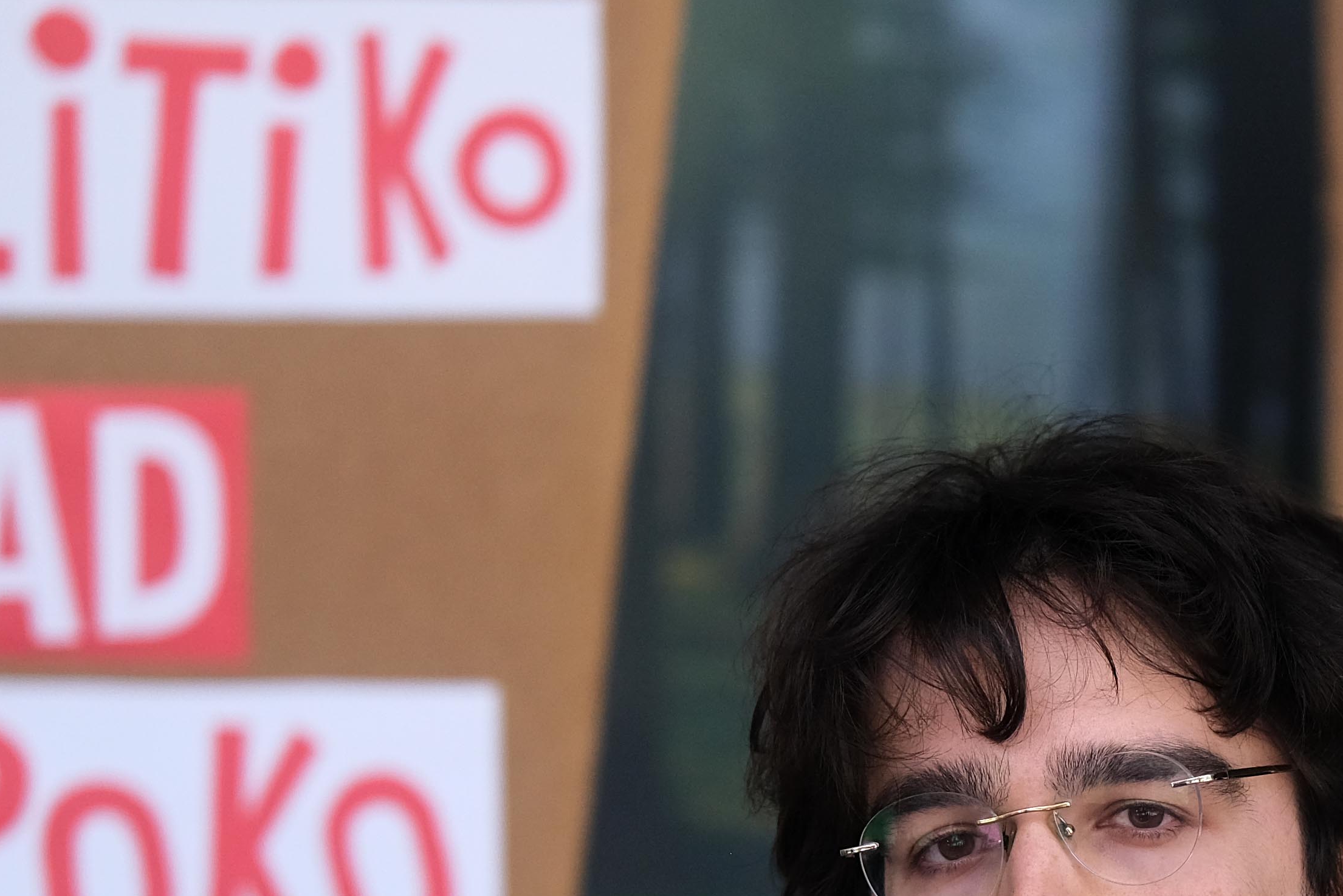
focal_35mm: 319
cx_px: 1271
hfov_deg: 6.4
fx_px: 11901
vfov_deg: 4.3
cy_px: 951
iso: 640
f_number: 1.6
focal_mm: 75
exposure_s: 1/2400
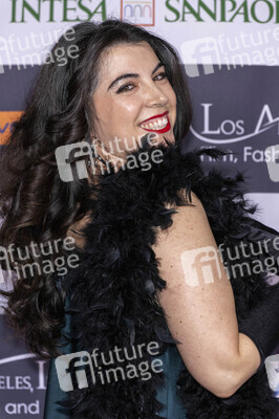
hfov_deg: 12.4
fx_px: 1281
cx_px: 140
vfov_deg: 18.6
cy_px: 210
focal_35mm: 110
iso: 800
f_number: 5.6
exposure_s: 1/200
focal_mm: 110
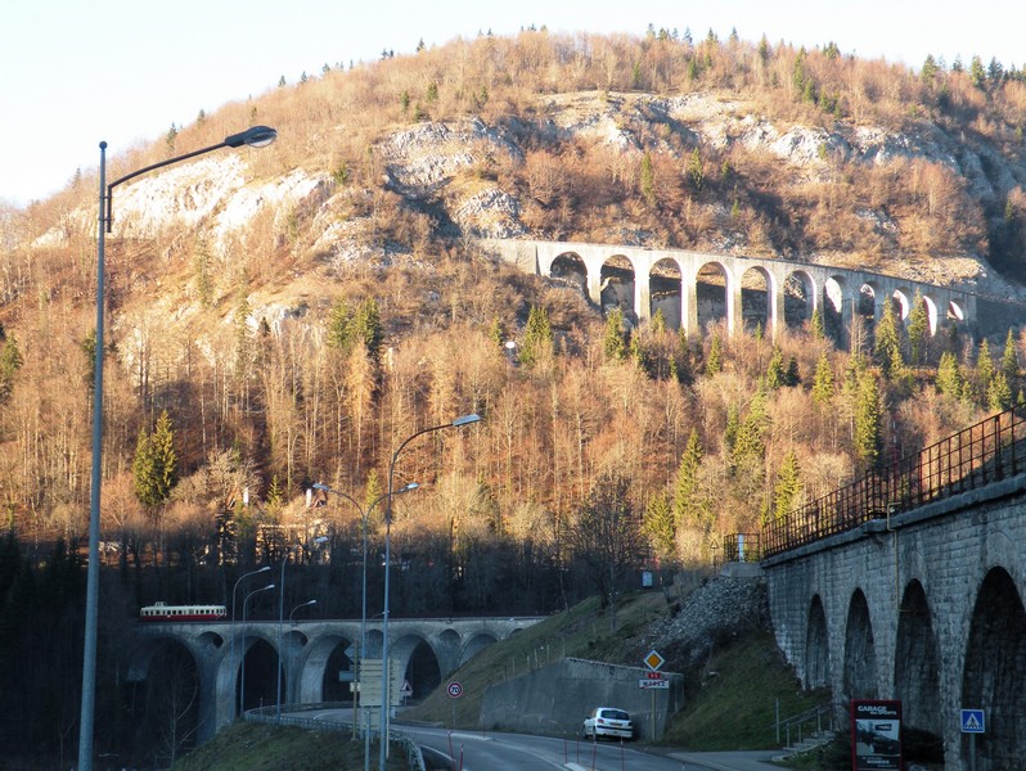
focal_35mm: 84
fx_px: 2492
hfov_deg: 23.3
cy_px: 386
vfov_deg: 17.6
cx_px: 513
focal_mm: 14.9
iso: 64
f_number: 4.5
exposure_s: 1/110
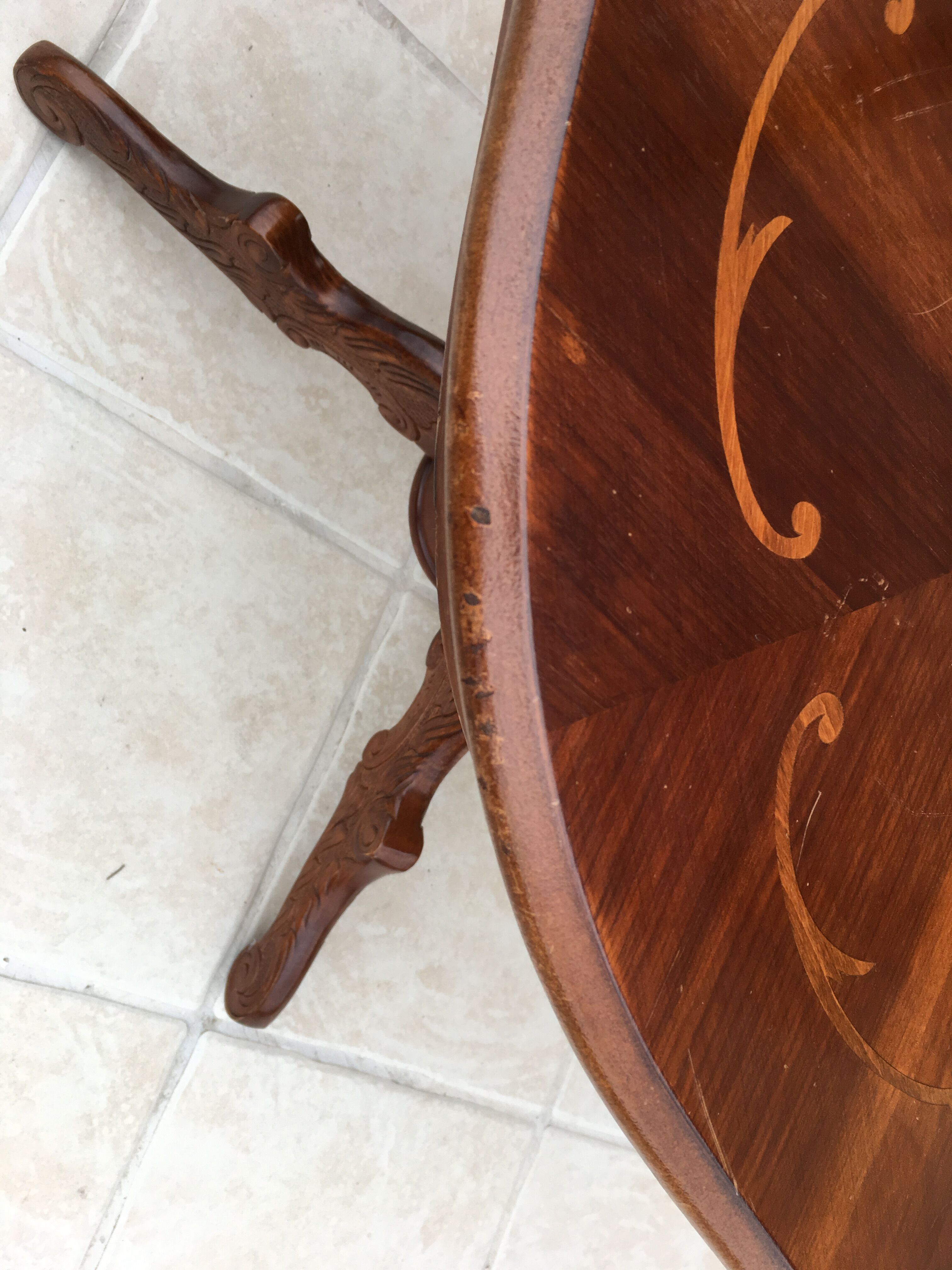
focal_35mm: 29
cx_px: 476
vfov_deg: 61.7
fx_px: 1063
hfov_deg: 48.2
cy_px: 635
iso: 32
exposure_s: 1/100
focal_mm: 4.15
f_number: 2.2
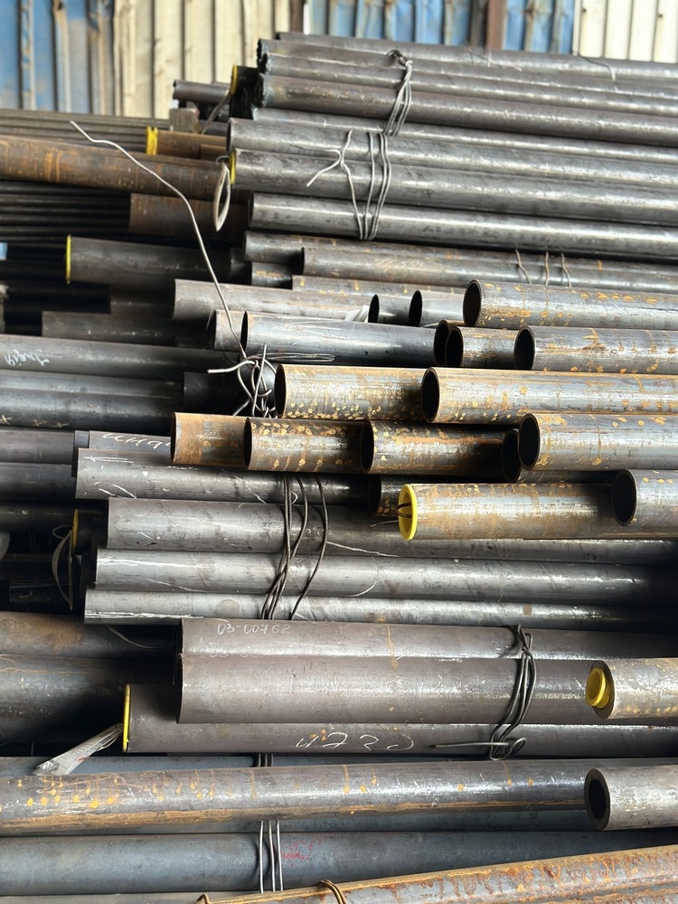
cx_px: 339
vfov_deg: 39.7
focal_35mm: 48
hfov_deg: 30.3
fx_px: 1254
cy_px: 452
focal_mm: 6.86
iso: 125
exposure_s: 1/63
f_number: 1.78
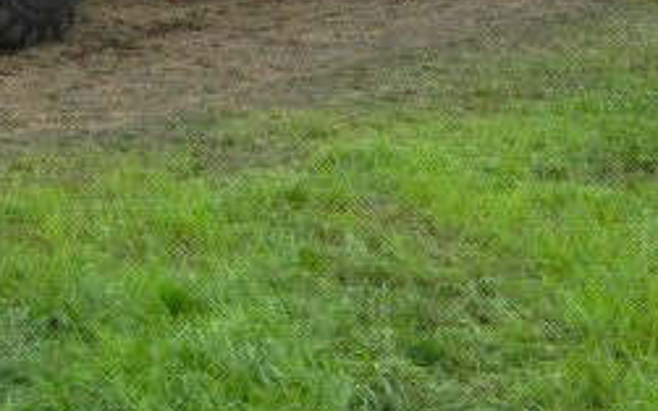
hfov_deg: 13.2
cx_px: -233
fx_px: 2726
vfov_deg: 8.3
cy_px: -361
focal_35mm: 152
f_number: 4.2
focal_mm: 8.2
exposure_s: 1/800
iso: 160
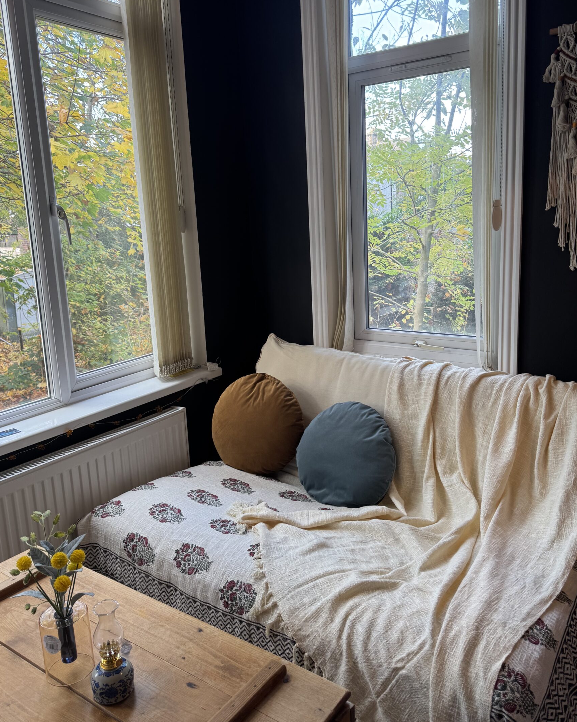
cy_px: 330
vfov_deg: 62.1
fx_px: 598
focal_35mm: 28
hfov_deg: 51.5
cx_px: 299
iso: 80
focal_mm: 6.76
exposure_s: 1/100
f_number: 1.78
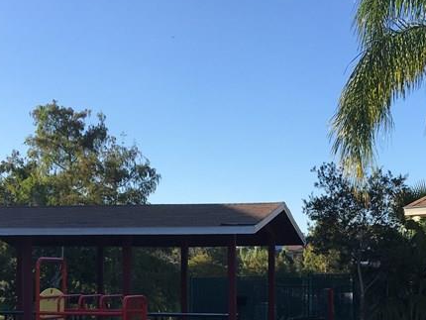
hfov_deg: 28.1
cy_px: 320
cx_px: 262
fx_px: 850
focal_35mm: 69
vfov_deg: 20.6
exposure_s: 1/836
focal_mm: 4.15
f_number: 2.2
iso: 25
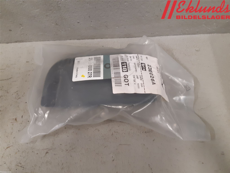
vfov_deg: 53.1
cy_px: 86
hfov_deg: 67.3
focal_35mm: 26
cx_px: 115
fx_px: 173
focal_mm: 3.93
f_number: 1.7
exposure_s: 1/50
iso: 160
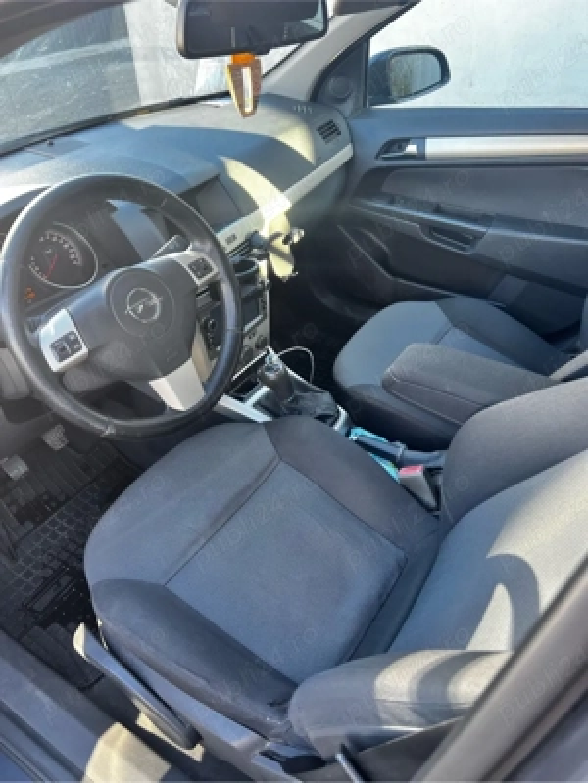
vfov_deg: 67.3
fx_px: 589
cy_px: 392
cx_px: 294
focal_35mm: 26
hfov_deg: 53.1
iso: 100
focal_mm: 5.7
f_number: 1.5
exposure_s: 1/121
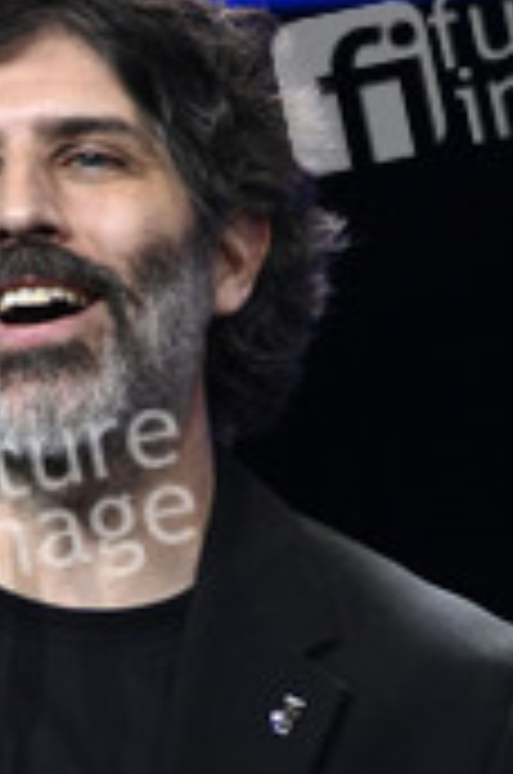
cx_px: 94
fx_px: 15966
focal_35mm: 744
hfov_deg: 1.8
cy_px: 742
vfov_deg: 2.8
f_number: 5.6
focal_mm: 320
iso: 10000
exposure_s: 1/200
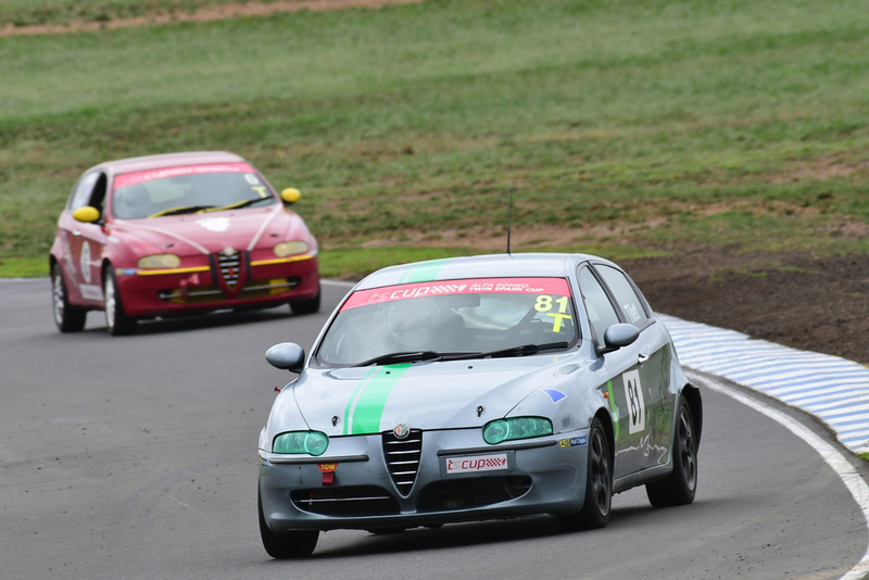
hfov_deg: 2.7
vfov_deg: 1.8
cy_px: 290
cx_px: 434
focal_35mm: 750
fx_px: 18110
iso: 640
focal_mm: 500
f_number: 10
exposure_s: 1/640
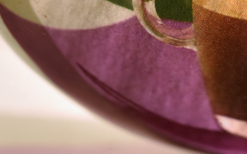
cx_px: 315
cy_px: 114
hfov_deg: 9.4
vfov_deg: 6.0
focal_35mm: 220
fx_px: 1481
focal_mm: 60
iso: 500
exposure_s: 13
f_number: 20
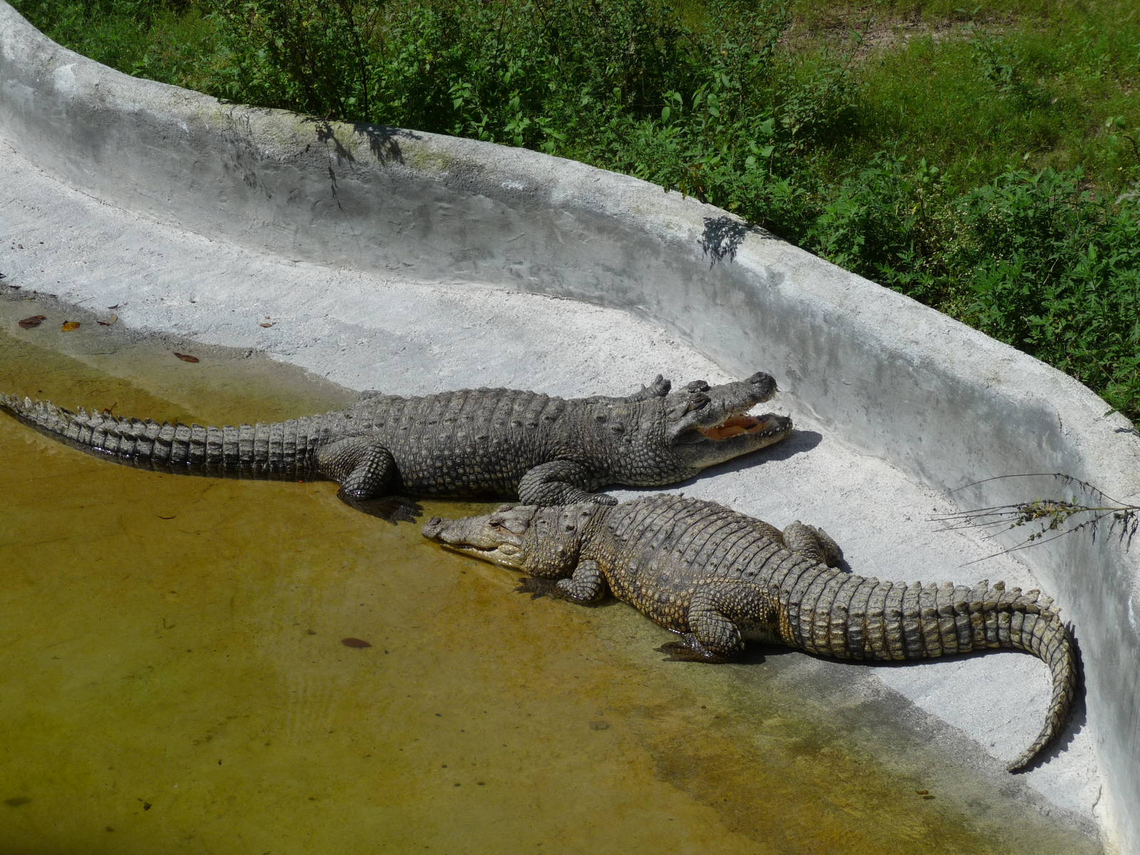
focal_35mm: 77
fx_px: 2536
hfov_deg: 25.3
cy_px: 428
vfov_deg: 19.1
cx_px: 570
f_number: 4.6
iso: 100
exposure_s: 1/1000
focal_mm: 13.1
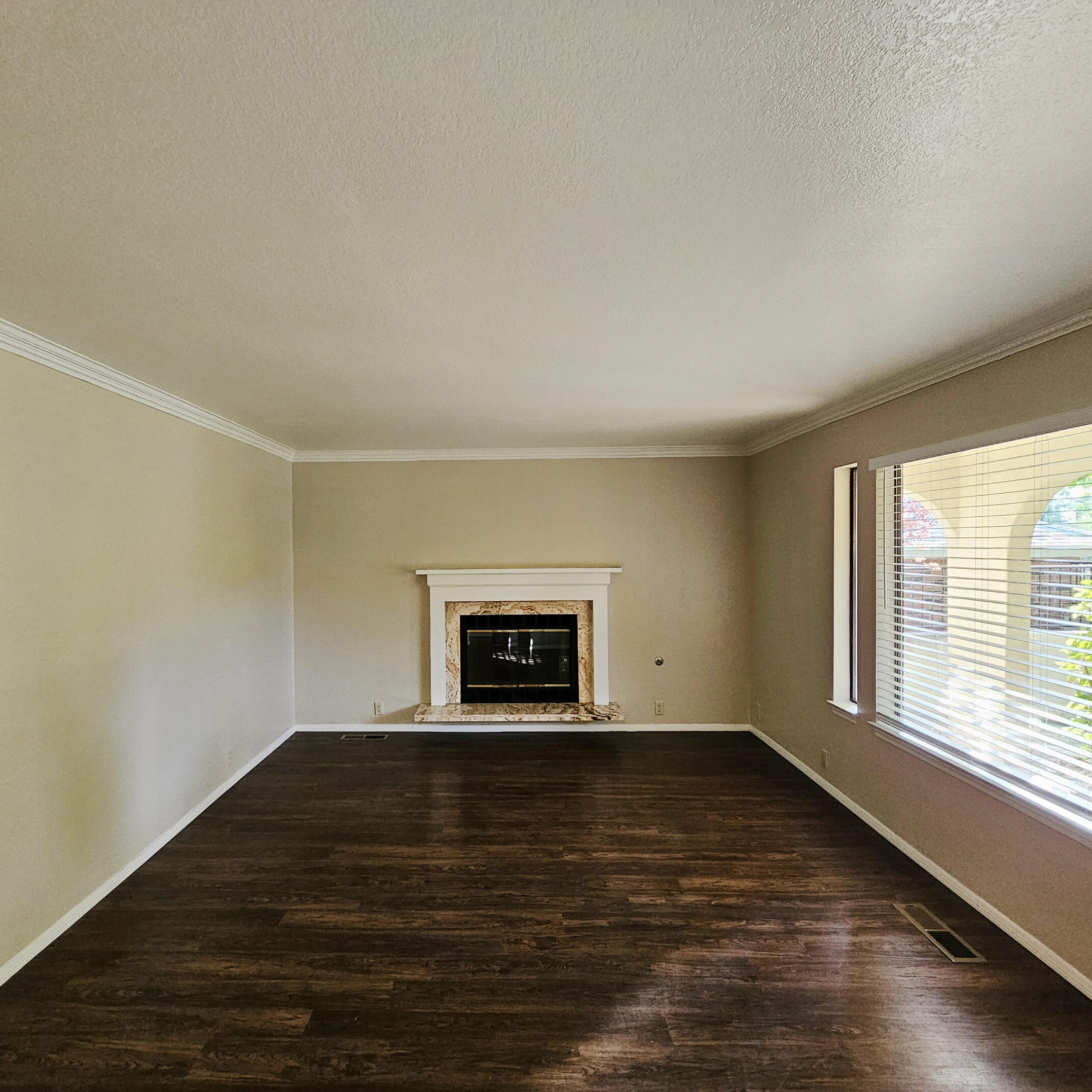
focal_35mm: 16
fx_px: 571
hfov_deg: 87.2
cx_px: 498
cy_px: 546
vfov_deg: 87.4
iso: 320
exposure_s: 1/40
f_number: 2.2
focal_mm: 2.2
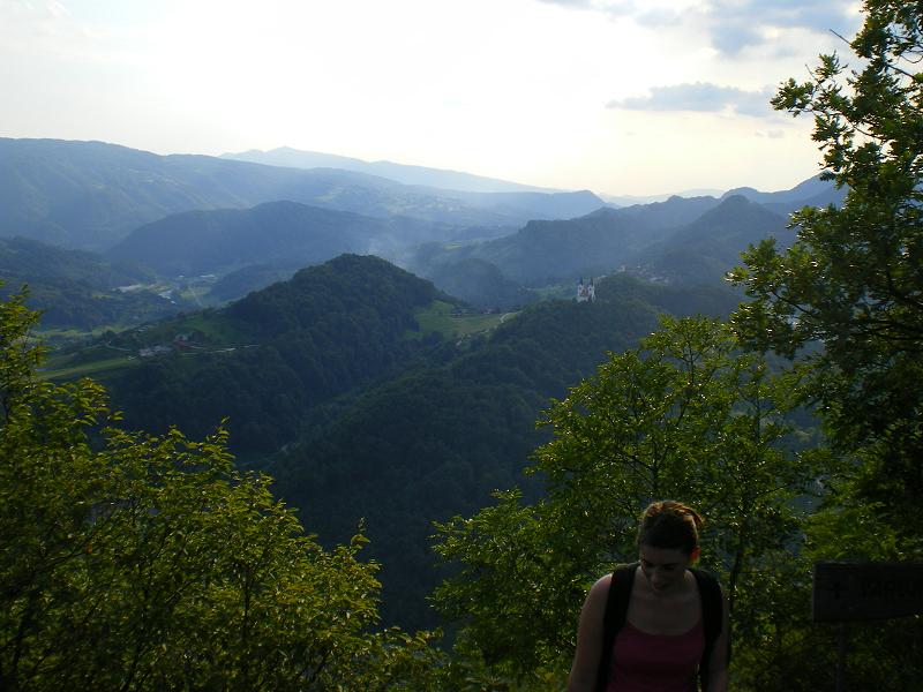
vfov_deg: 37.7
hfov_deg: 49.0
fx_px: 1013
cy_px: 346
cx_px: 462
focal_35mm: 38
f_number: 4.6
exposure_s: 1/250
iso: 64
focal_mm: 6.3
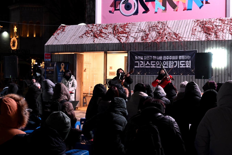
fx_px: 348
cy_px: 78
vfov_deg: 25.1
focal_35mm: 54
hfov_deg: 36.9
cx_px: 116
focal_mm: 36
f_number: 5.3
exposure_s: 1/60
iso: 2200
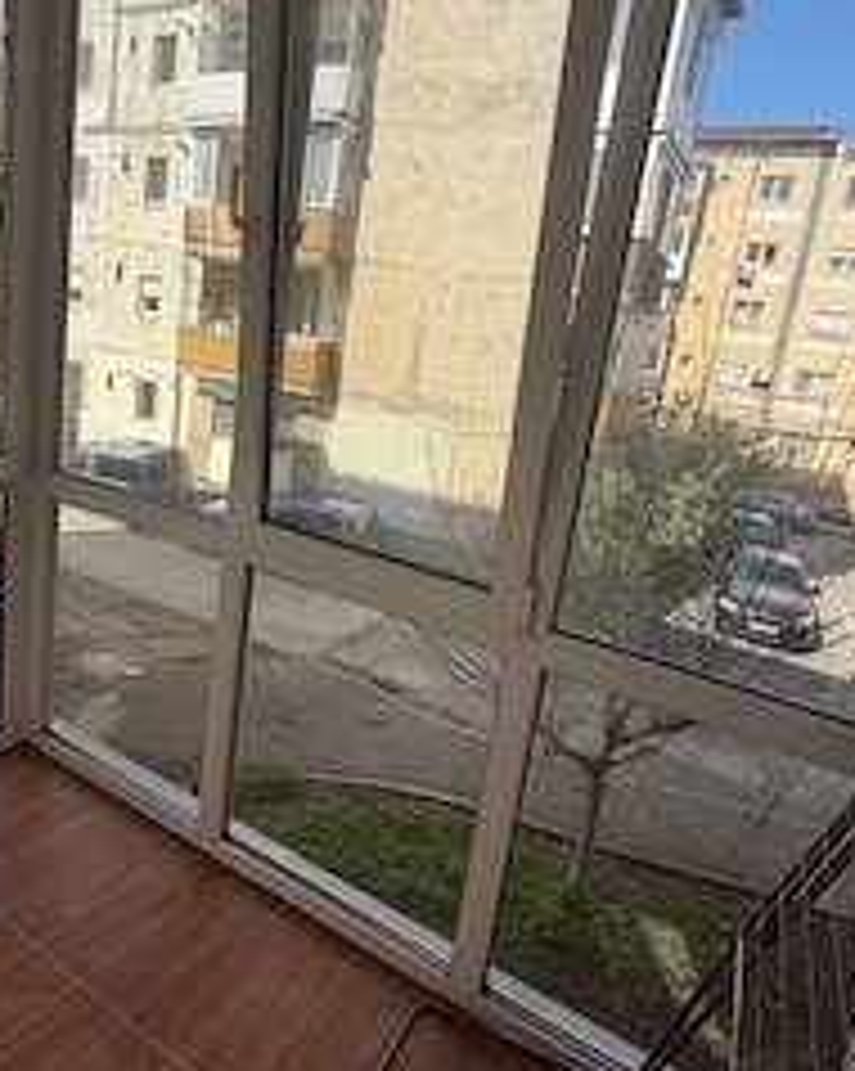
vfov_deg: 72.6
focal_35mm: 23
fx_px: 728
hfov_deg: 60.8
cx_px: 405
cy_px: 504
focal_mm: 2.22
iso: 40
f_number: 2.2
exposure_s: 1/590
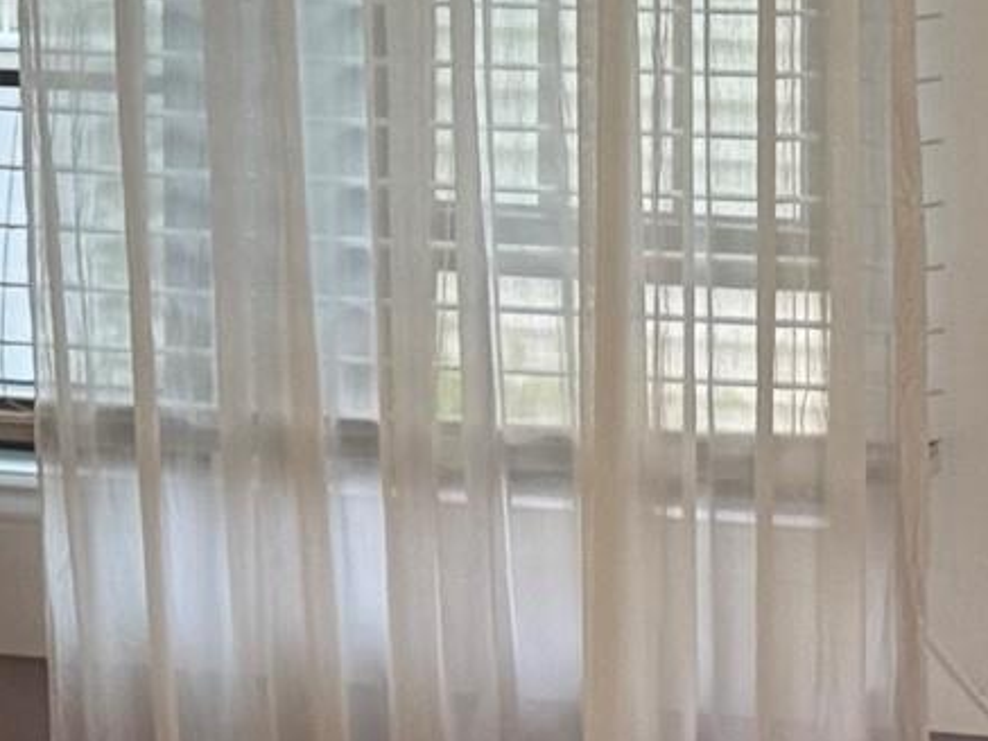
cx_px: 848
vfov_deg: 6.6
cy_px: 99
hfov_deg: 8.8
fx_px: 6424
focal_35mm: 225
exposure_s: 1/60
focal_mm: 6.76
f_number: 1.78
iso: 50
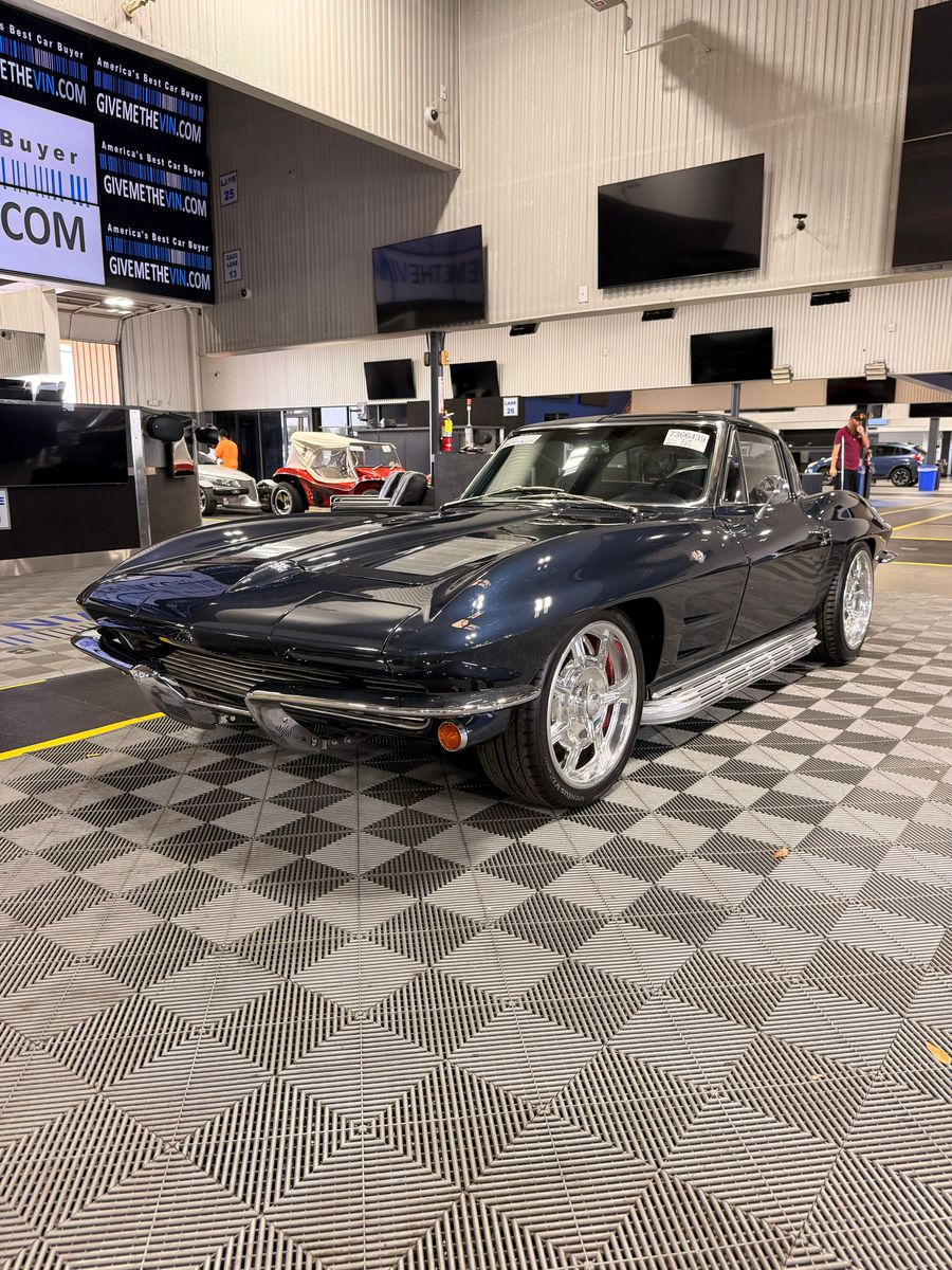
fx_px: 880
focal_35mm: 24
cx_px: 476
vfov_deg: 71.6
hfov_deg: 56.8
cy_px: 635
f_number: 1.78
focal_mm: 6.76
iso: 200
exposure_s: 1/121
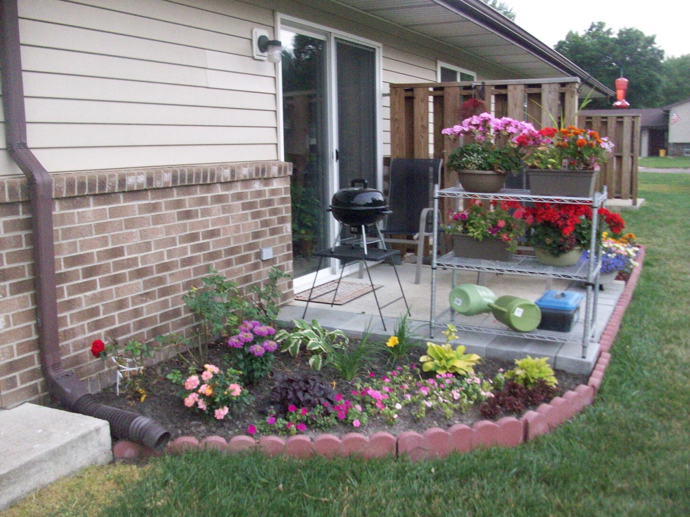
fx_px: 678
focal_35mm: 34
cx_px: 345
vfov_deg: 41.8
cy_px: 258
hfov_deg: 54.0
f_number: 2.8
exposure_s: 1/128
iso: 291
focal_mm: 5.7
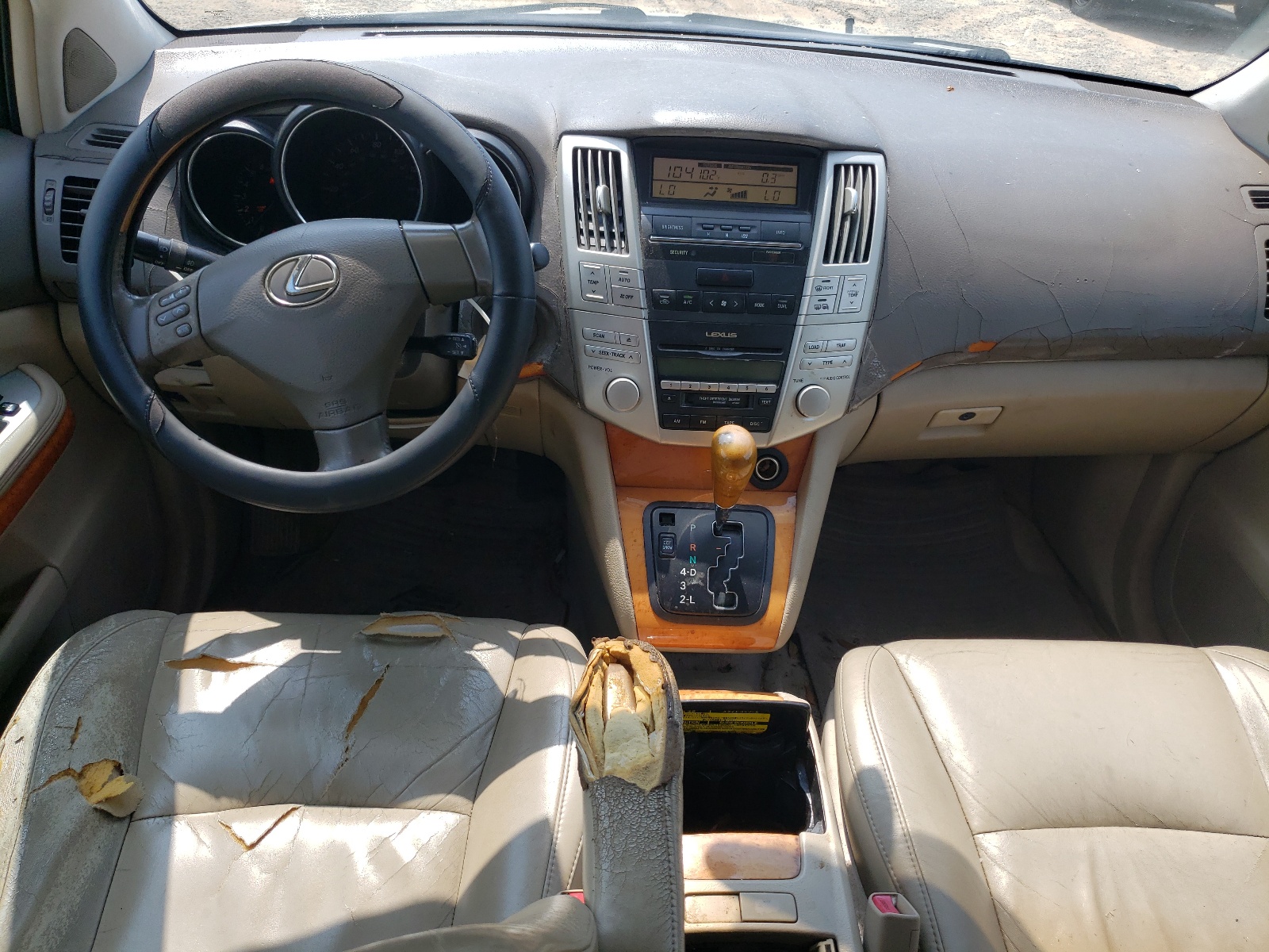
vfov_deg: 53.1
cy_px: 476
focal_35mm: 26
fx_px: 953
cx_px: 634
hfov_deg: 67.3
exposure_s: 1/1250
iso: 50
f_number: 1.5
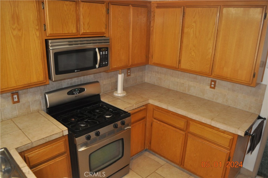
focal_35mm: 27
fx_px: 201
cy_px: 89
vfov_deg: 47.8
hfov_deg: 67.4
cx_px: 134
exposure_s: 1/60
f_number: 3.5
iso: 800
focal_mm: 18
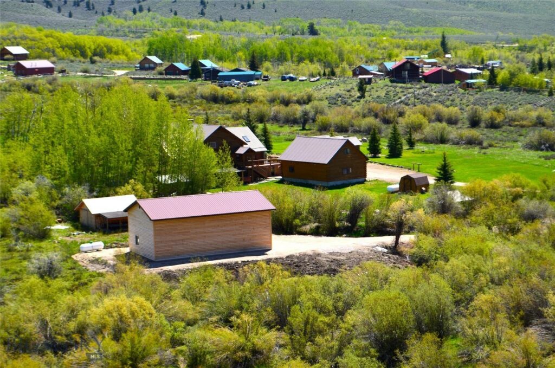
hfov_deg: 24.7
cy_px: 184
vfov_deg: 16.5
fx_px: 1270
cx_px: 278
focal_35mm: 82
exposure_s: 1/250
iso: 110
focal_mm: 55
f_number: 8
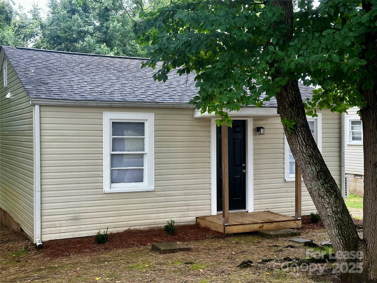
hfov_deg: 39.7
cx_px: 188
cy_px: 142
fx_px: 523
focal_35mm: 48
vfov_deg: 30.3
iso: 50
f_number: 1.78
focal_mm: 6.86
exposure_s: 1/242
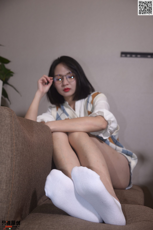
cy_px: 115
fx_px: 223
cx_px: 76
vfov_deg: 54.4
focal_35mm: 35
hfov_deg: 37.9
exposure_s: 1/100
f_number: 5.6
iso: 500
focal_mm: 35
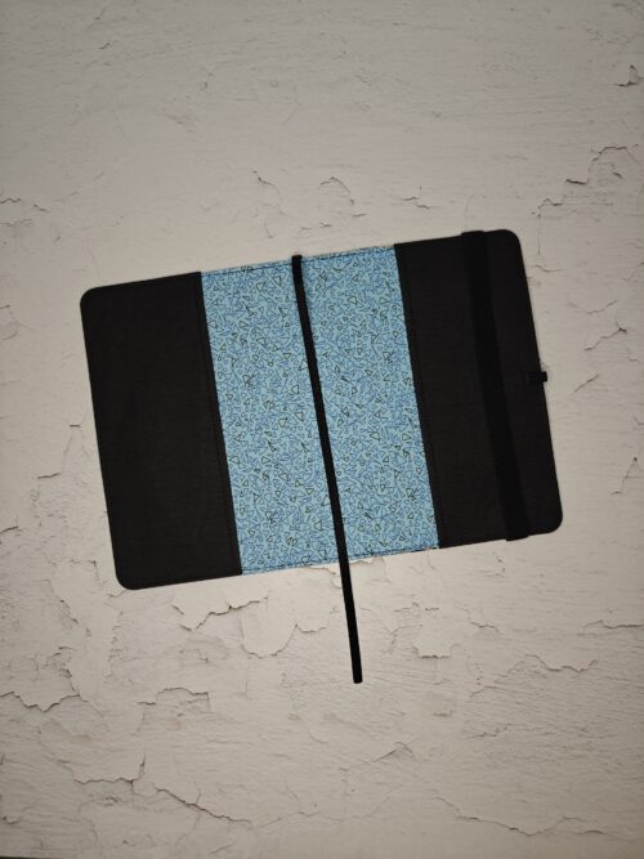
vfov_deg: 73.9
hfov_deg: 58.9
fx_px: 571
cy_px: 430
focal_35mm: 23
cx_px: 322
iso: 125
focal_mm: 6.06
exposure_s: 1/96
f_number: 1.6
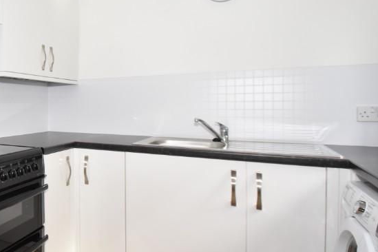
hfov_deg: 58.7
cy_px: 107
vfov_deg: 46.3
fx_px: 294
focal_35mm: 28
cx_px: 59
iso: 800
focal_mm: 10
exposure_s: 1/100
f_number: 5
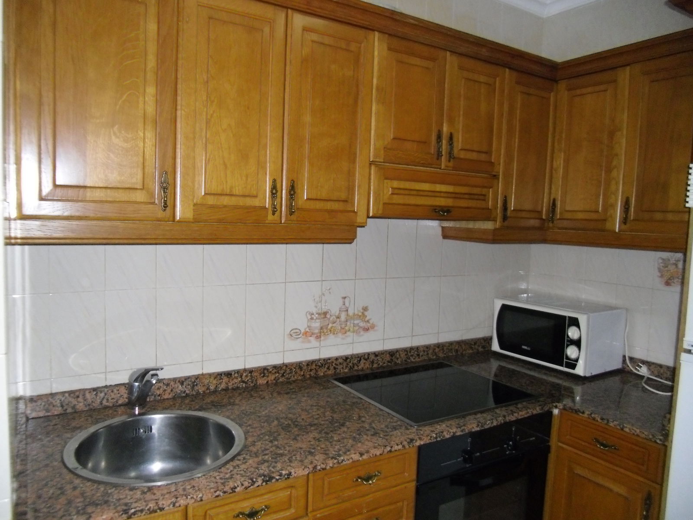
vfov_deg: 51.4
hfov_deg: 65.3
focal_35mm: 27
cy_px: 260
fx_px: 541
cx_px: 346
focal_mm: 4.9
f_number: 3.2
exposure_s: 1/60
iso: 400
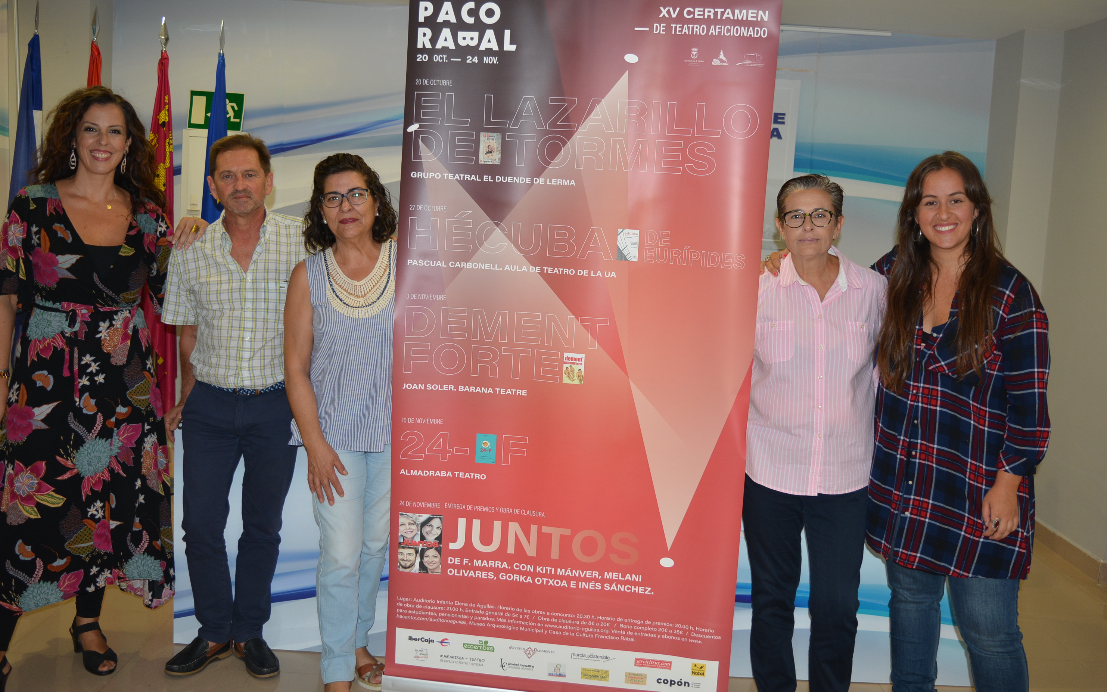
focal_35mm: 36
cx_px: 554
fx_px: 1071
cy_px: 340
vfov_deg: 35.8
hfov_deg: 54.6
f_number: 4
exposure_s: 1/60
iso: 400
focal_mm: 23
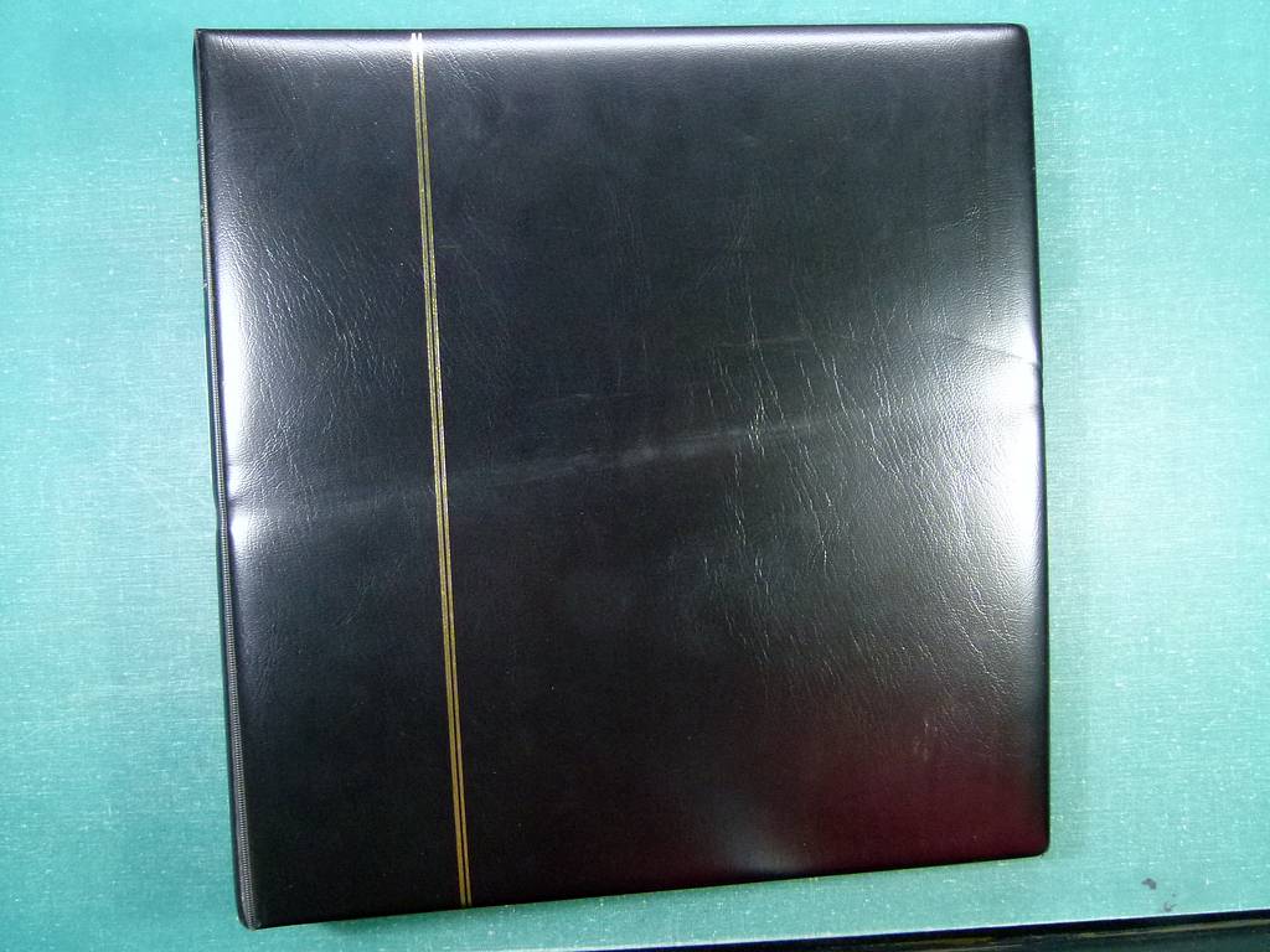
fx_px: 917
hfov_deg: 69.4
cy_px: 476
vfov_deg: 54.9
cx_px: 635
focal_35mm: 25
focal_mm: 4.5
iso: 320
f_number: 2.8
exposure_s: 1/60
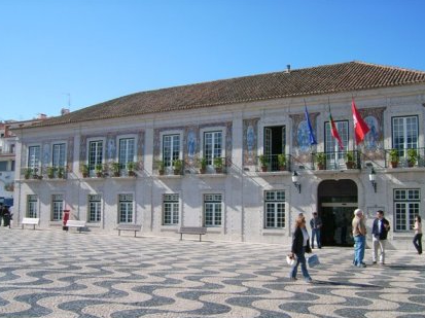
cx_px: 218
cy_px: 170
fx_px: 466
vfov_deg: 37.6
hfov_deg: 49.0
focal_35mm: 38
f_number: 5.8
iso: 50
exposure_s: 1/324
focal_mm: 5.95
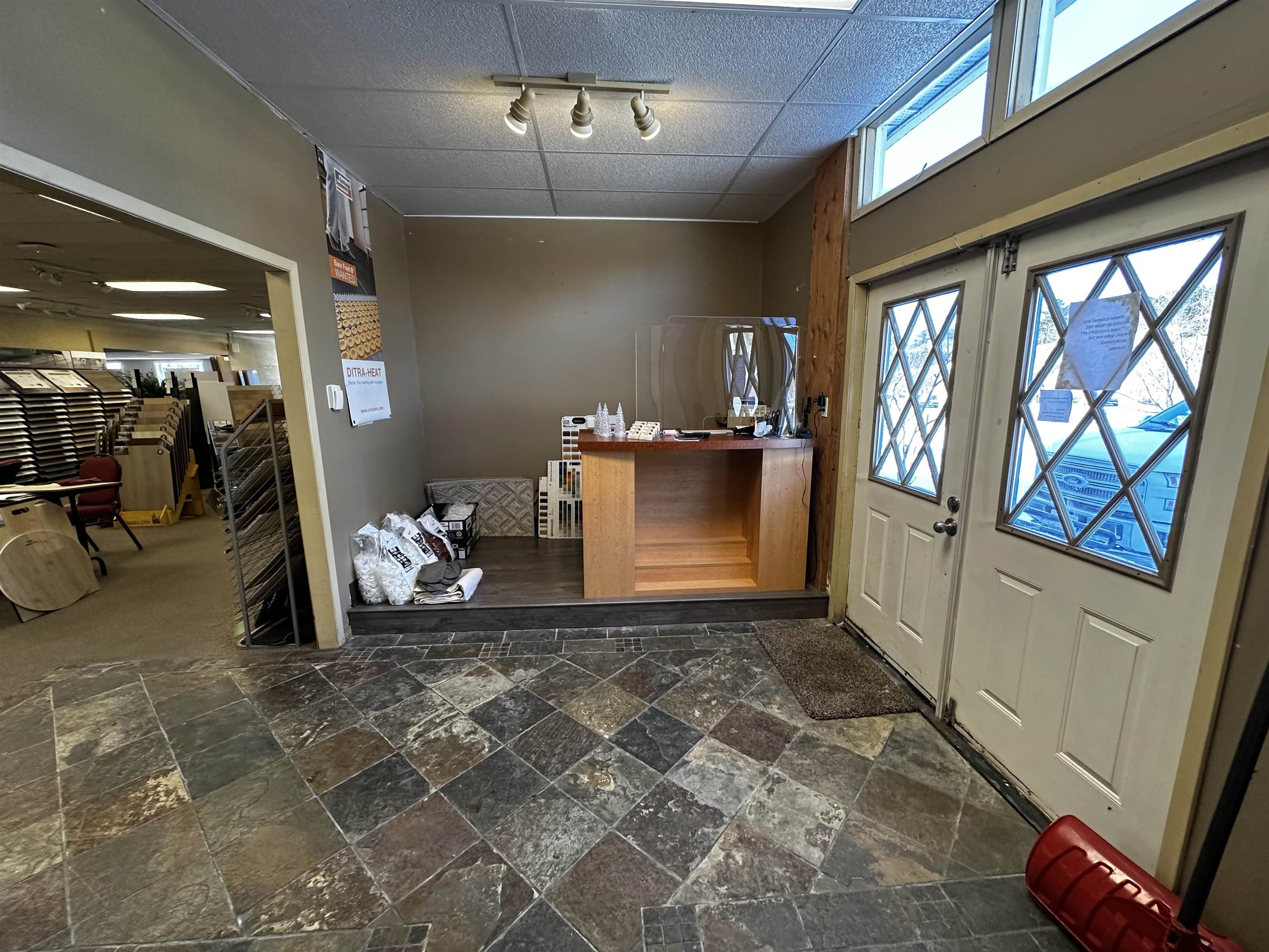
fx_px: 513
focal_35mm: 14
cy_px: 476
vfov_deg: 85.7
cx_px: 634
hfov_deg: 102.1
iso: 250
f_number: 2.2
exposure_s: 1/120
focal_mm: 2.22
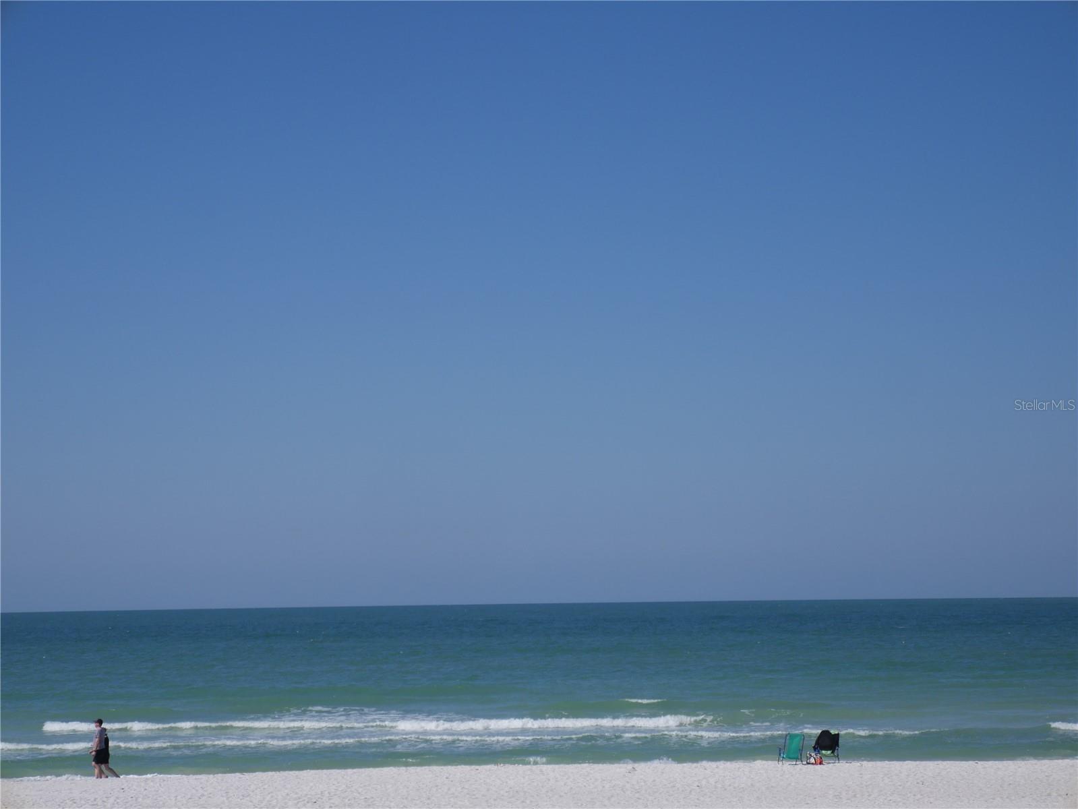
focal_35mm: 84
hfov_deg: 23.3
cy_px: 404
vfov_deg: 17.6
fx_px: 2616
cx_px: 539
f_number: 6.3
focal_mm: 42
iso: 200
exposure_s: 1/1600
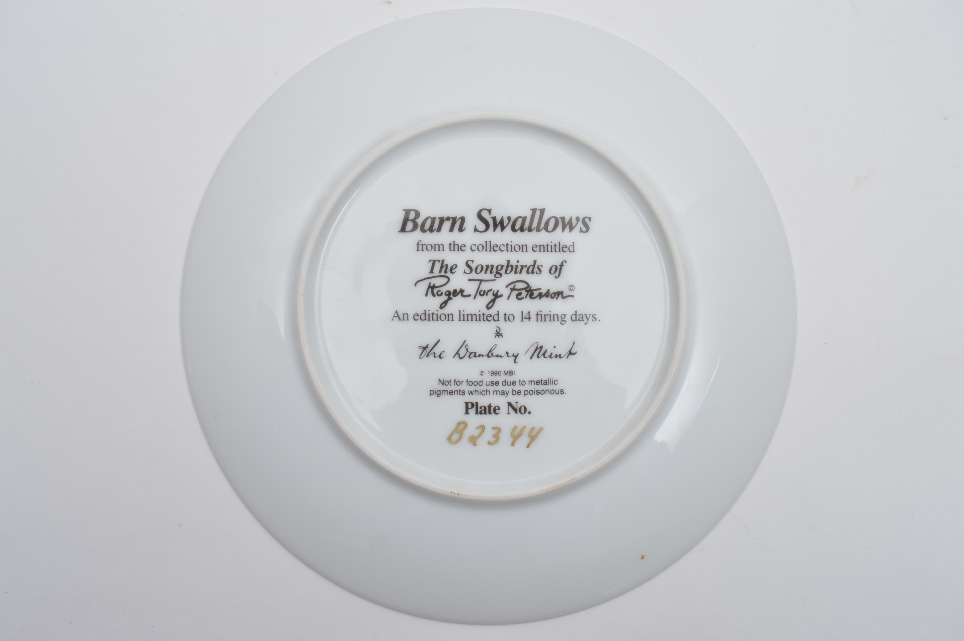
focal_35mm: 30
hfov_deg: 62.0
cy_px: 320
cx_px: 482
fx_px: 803
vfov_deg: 43.5
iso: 100
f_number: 9
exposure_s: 1/80
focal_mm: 20
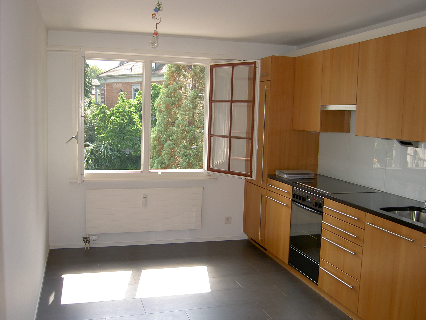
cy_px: 160
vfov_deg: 41.8
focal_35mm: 34
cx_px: 213
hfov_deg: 54.0
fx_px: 418
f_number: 2.8
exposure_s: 1/100
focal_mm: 5.6
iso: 50
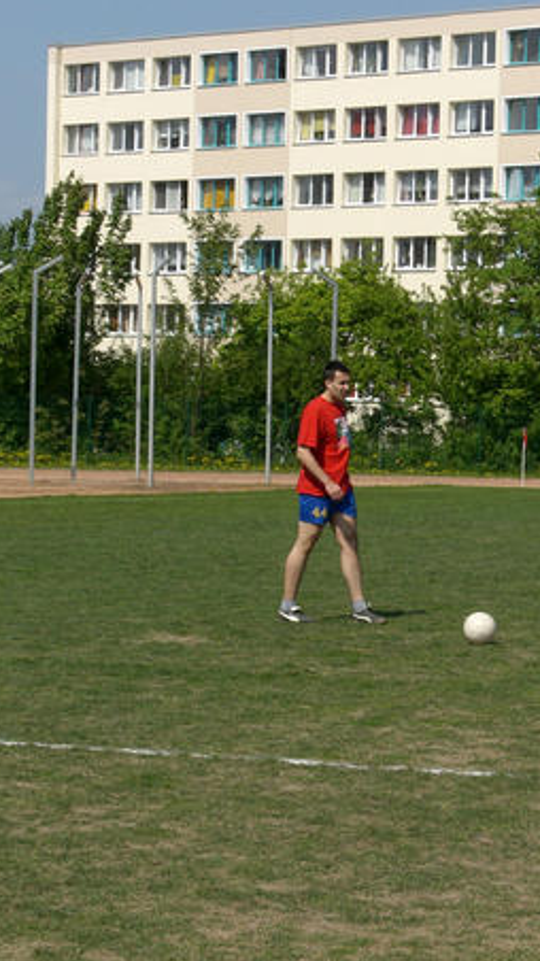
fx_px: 3363
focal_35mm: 132
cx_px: 315
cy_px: 504
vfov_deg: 16.3
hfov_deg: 9.2
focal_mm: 18.9
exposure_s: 1/320
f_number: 7.6
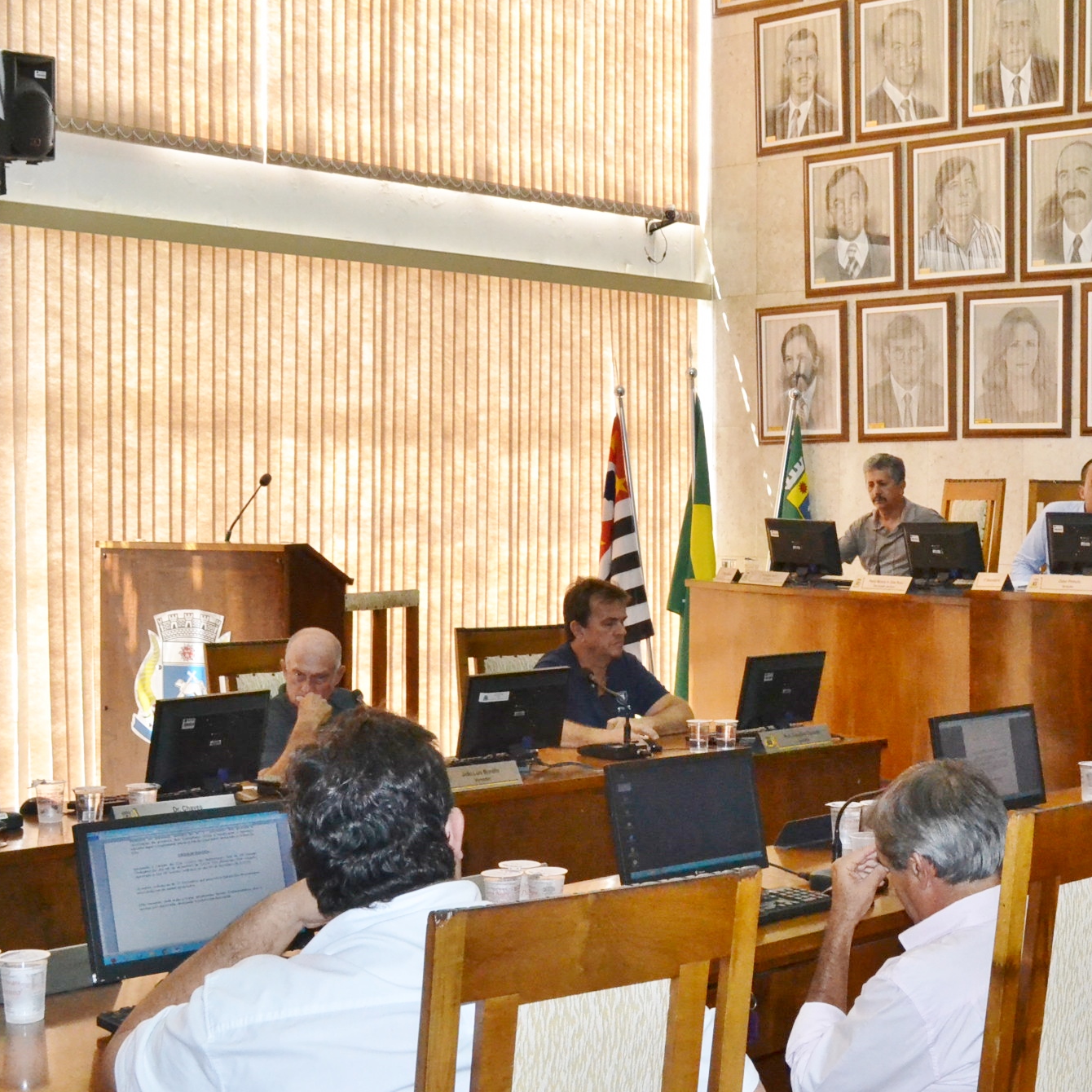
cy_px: 577
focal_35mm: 57
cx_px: 809
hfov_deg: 29.6
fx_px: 2034
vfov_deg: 30.0
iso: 3200
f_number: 10
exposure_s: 1/200
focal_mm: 26
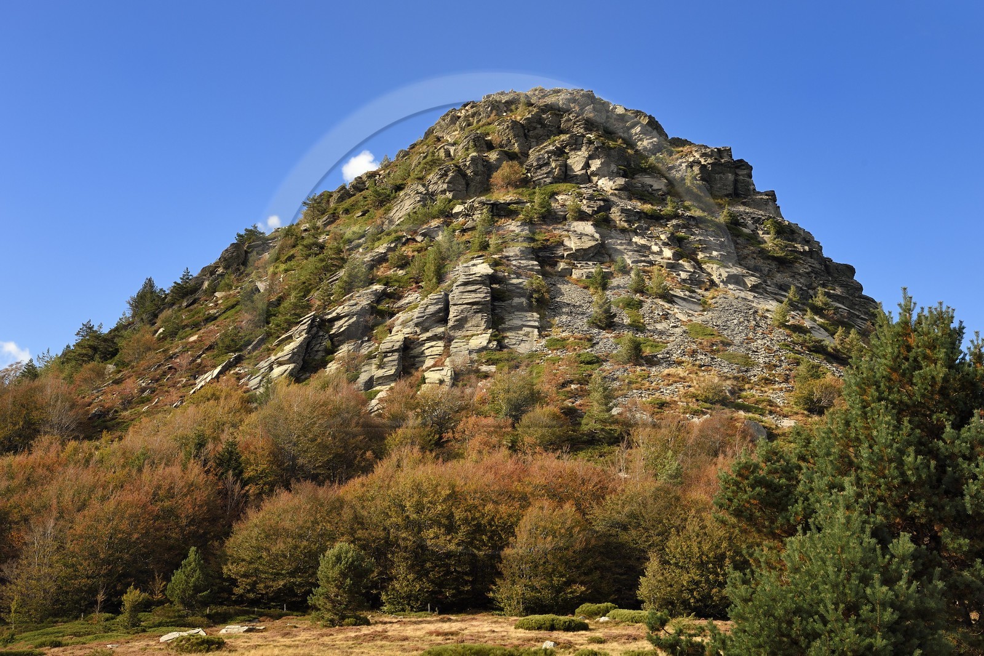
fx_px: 1530
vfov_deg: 24.2
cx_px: 492
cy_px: 328
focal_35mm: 56
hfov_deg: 35.6
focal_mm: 56
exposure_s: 1/250
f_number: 10
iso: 200
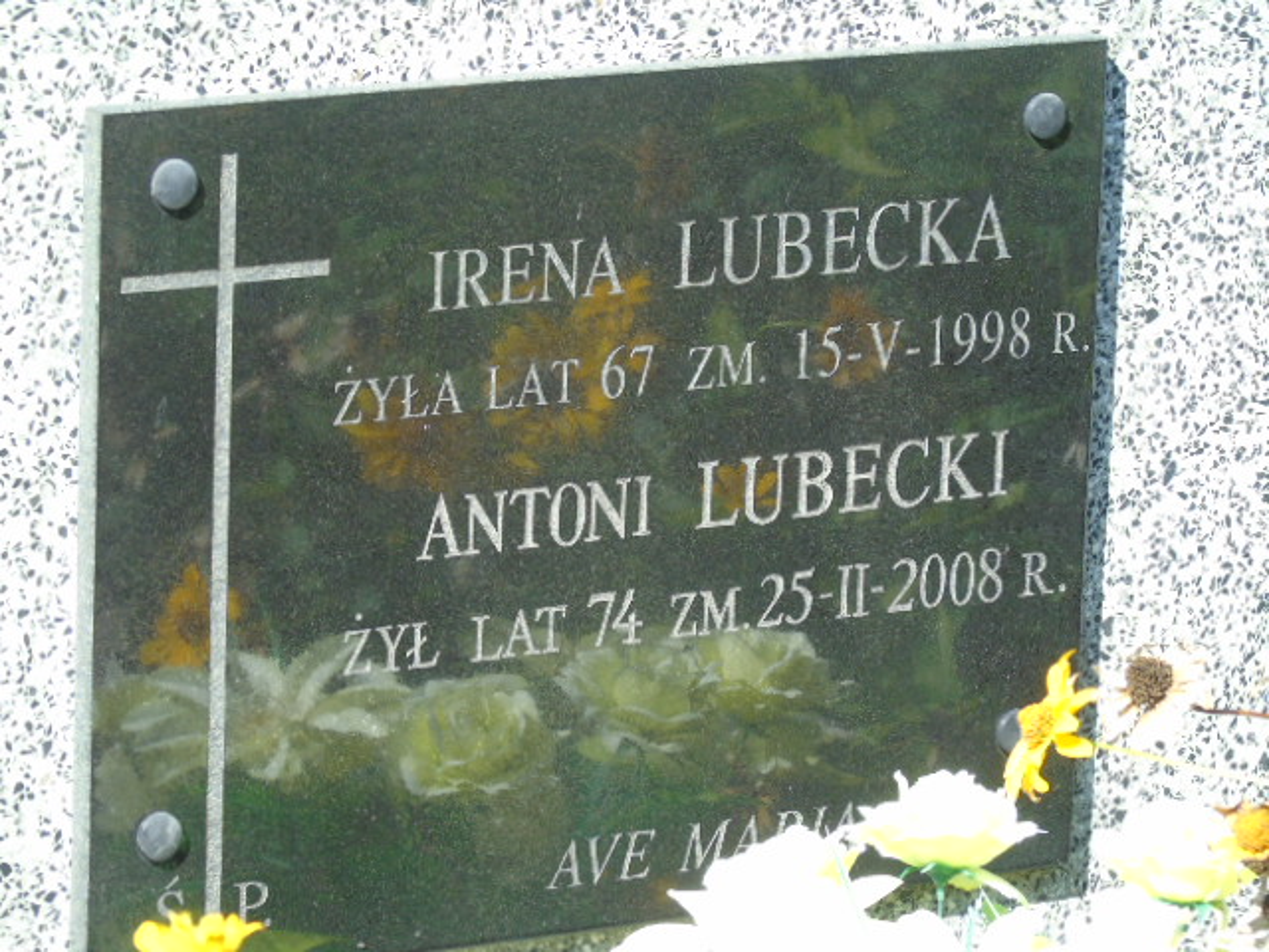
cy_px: 476
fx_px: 7772
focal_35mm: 212
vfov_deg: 7.0
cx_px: 634
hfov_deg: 9.3
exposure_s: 1/125
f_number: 4.7
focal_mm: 38
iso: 100
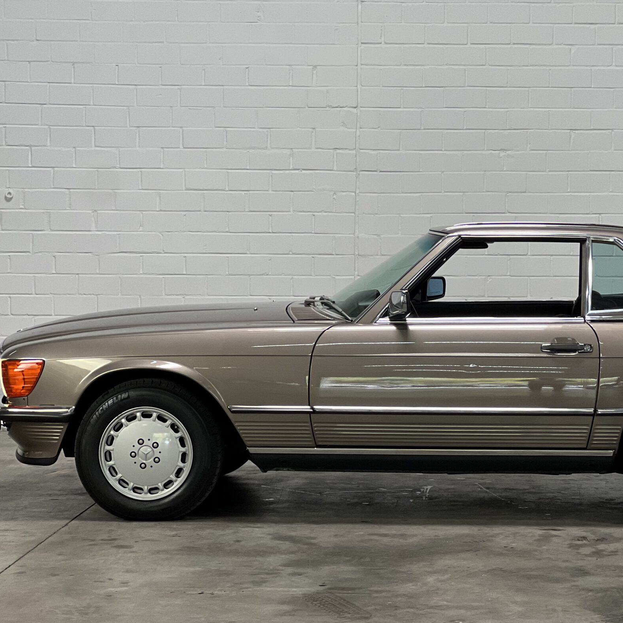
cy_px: 333
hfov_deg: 15.6
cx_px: 453
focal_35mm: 111
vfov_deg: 15.7
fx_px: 2260
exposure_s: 1/33
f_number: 2.8
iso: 125
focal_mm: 9
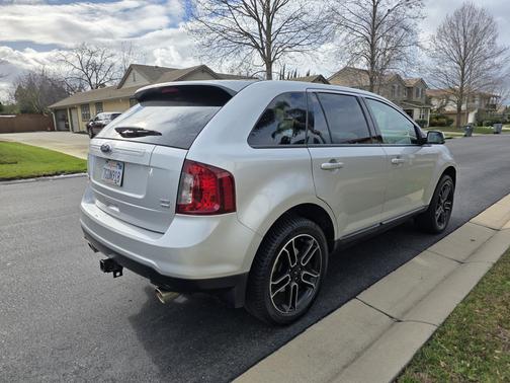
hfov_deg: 73.9
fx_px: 339
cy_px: 192
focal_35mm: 23
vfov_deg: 58.9
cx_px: 255
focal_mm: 6.3
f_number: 1.7
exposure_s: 1/7333
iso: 80
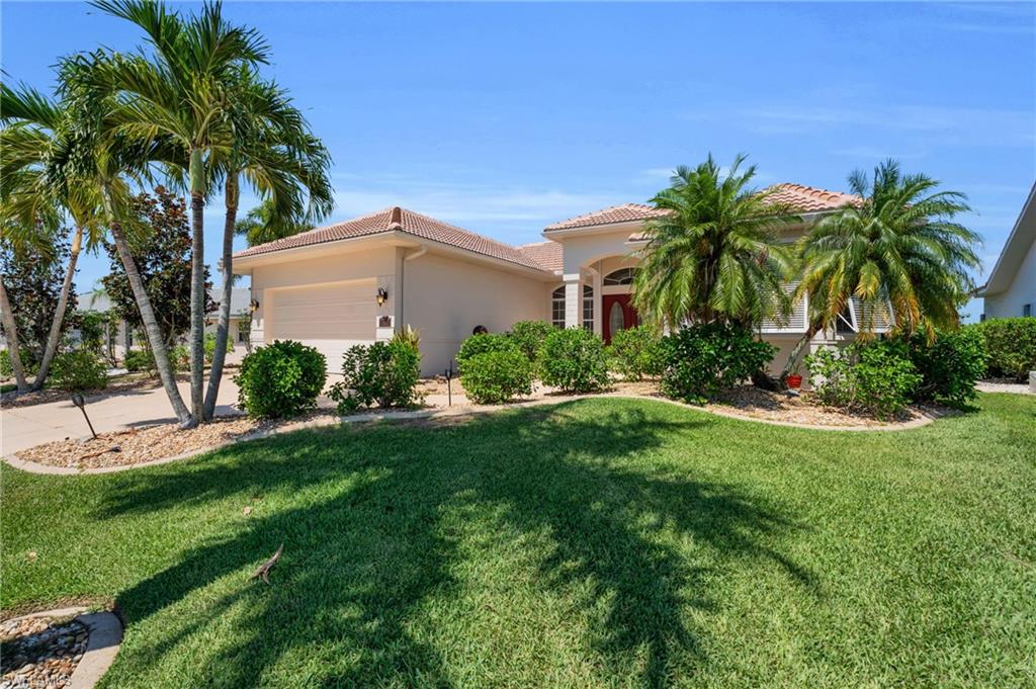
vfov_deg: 73.7
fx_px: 460
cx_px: 518
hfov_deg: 96.8
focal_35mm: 16
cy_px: 344
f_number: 9
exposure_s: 1/400
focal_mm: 16
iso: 200
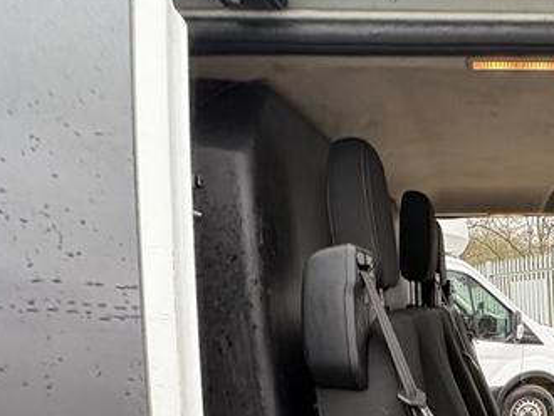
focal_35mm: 38
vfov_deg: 32.6
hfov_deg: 42.7
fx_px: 609
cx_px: 544
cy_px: 471
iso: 160
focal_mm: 2.22
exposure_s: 1/99
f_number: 2.2
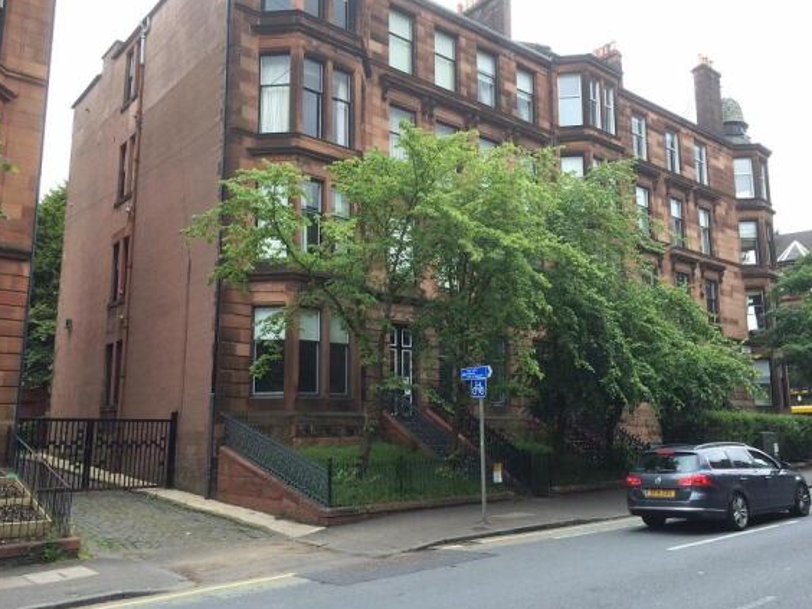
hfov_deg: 58.4
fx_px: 727
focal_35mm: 31
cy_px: 310
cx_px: 404
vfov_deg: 45.4
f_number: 2.2
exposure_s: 1/328
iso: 32
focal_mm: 4.12
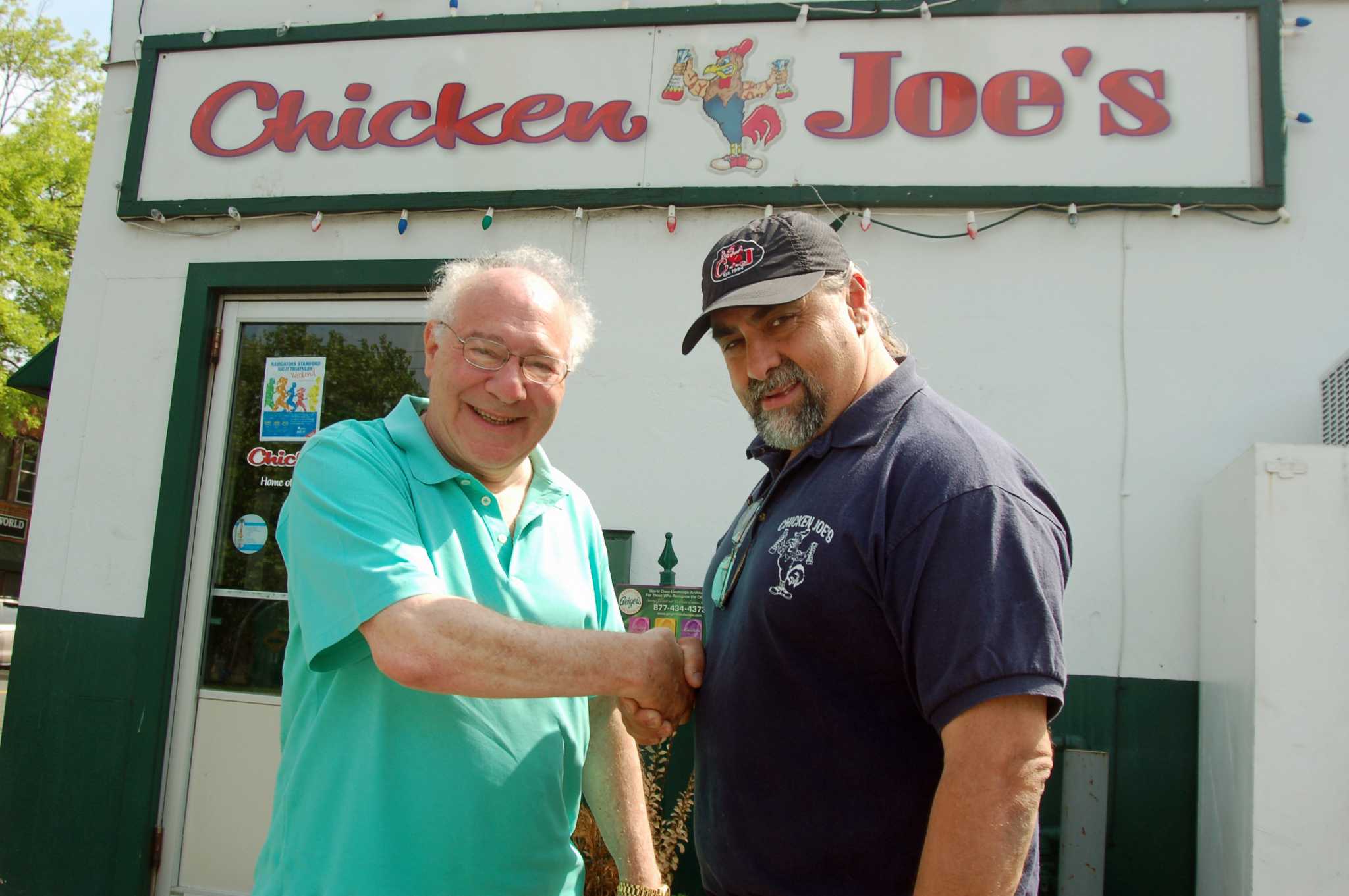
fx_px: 1348
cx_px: 674
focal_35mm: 36
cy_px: 448
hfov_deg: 53.2
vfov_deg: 36.8
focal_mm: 24
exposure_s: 1/200
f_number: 7.1
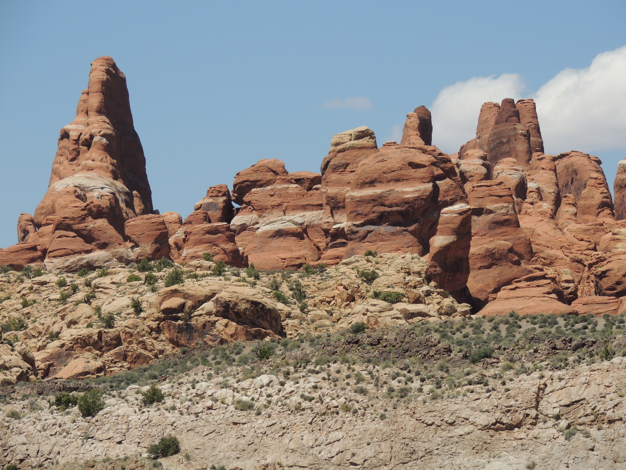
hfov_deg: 7.2
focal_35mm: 275
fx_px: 4973
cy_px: 235
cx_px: 313
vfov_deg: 5.4
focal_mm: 49
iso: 100
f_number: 4.7
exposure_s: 1/800
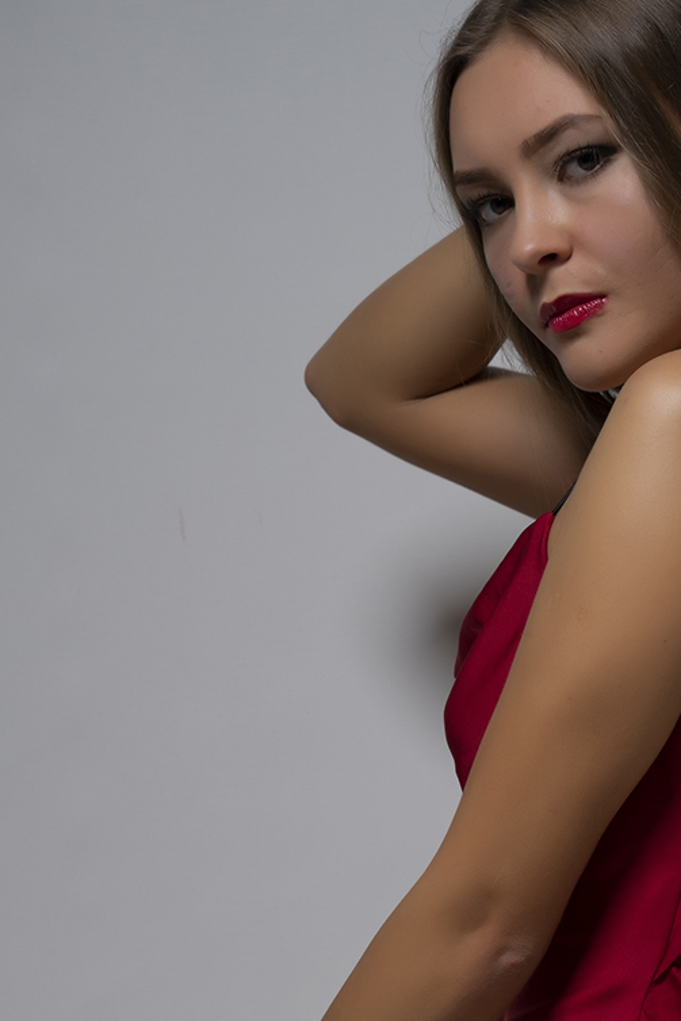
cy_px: 911
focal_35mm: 155
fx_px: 4396
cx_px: 456
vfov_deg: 13.1
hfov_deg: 8.9
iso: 100
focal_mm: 73
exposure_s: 1/200
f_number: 5
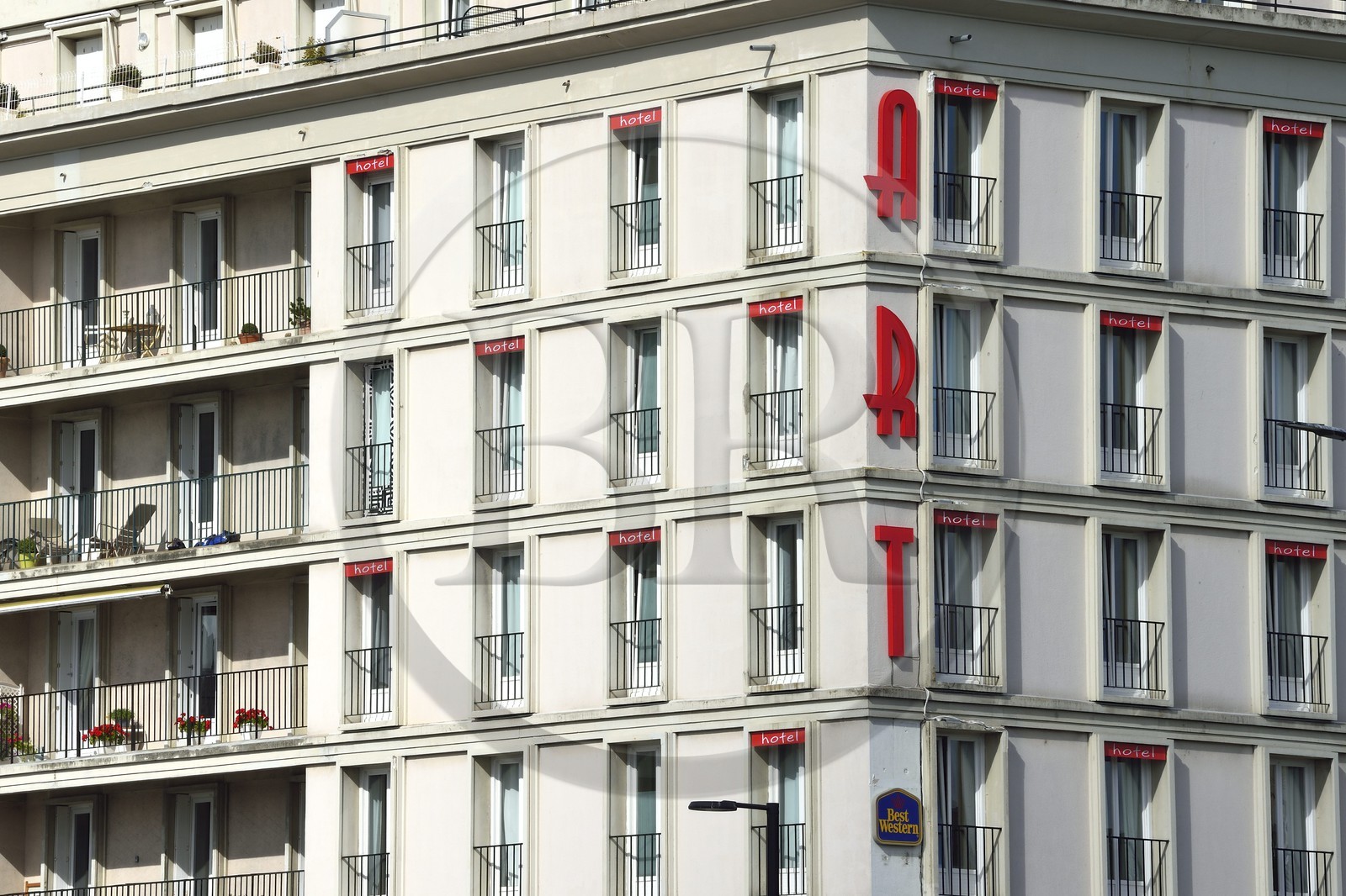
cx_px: 673
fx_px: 7476
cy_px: 448
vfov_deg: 6.9
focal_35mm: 200
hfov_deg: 10.3
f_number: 14
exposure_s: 1/320
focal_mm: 200
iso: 200
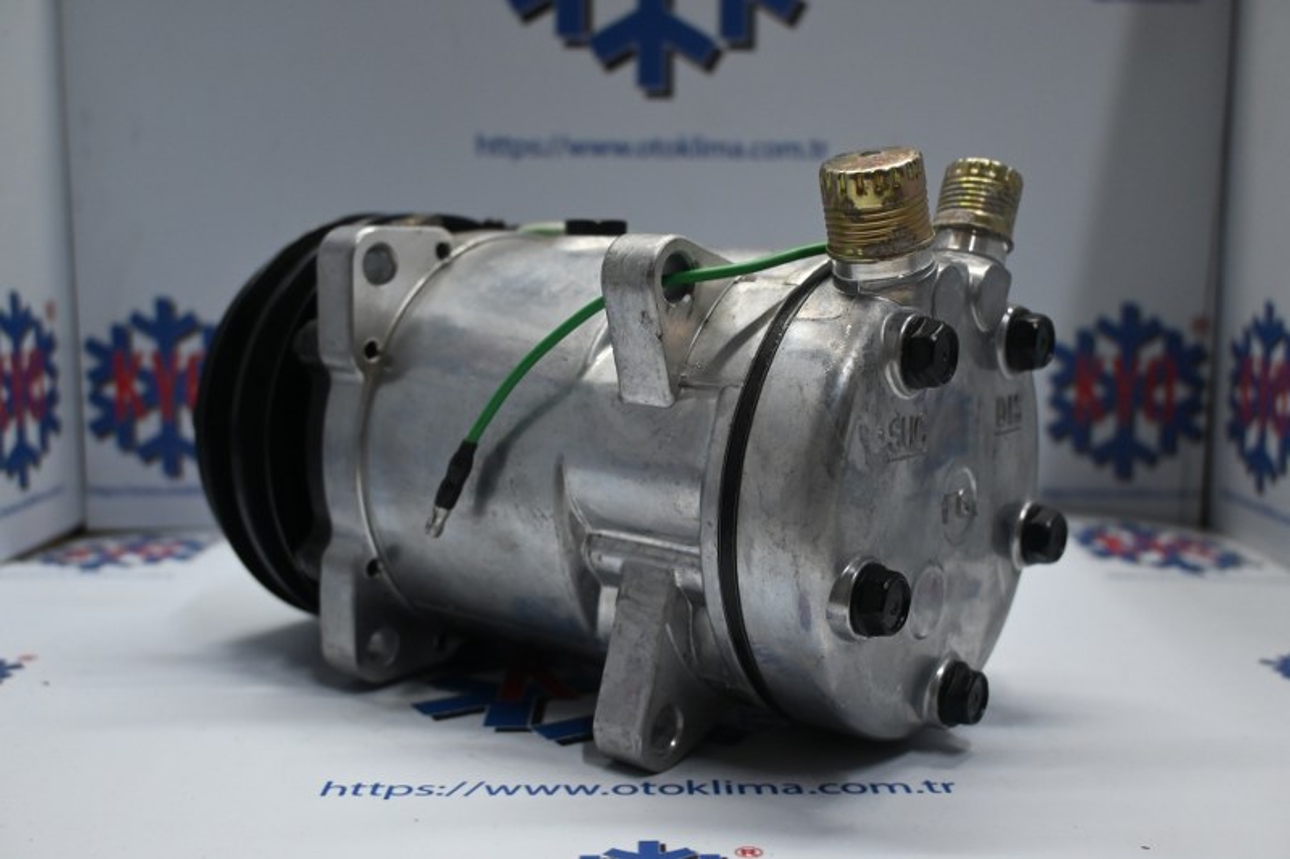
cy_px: 430
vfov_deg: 35.5
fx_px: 1343
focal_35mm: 38
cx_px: 645
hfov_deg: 51.3
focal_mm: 25
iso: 900
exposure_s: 1/125
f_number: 4.2
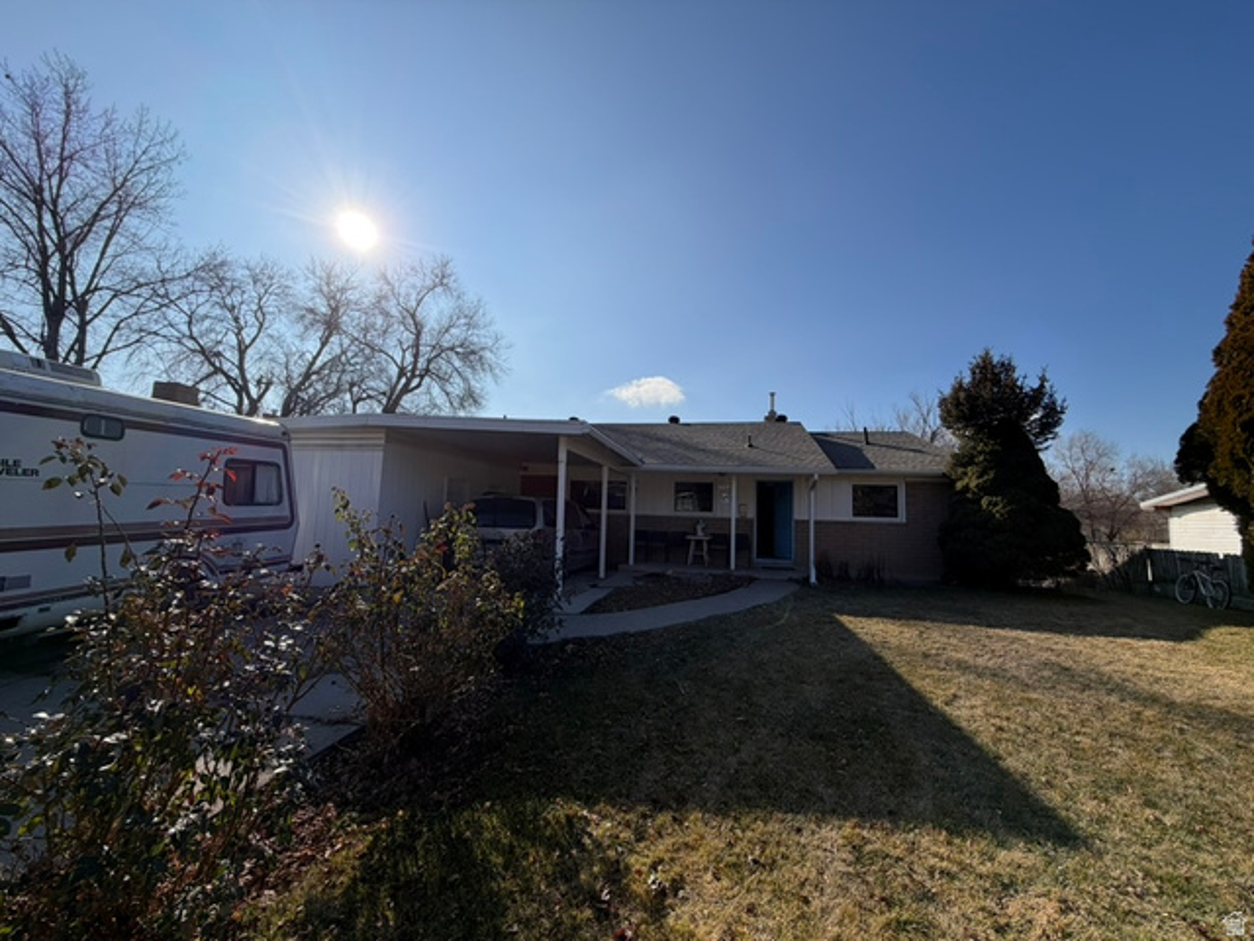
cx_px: 627
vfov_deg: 85.7
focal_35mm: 14
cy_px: 470
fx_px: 507
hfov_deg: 102.1
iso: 20
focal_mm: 2.22
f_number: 2.2
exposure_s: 1/1189
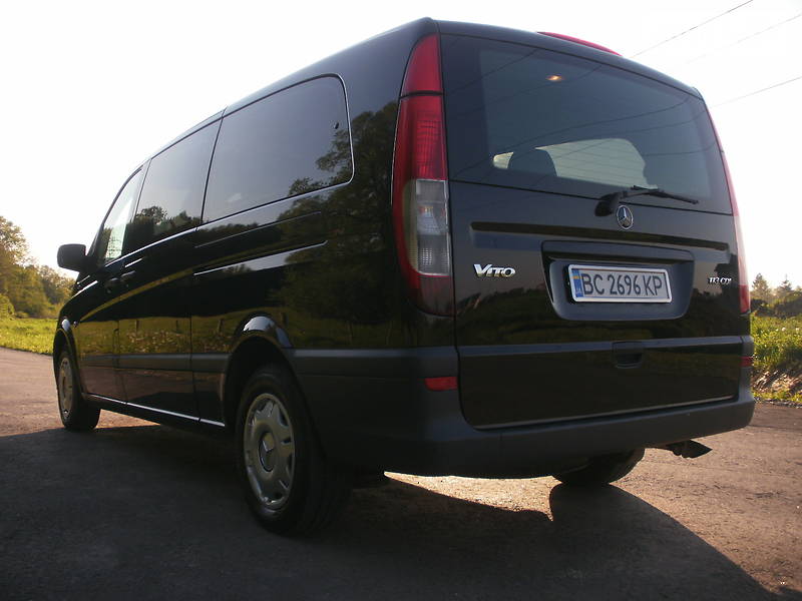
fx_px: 834
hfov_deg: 51.4
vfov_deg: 39.7
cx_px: 401
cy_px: 300
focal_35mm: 36
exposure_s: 1/400
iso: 100
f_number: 3.5
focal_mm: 6.3
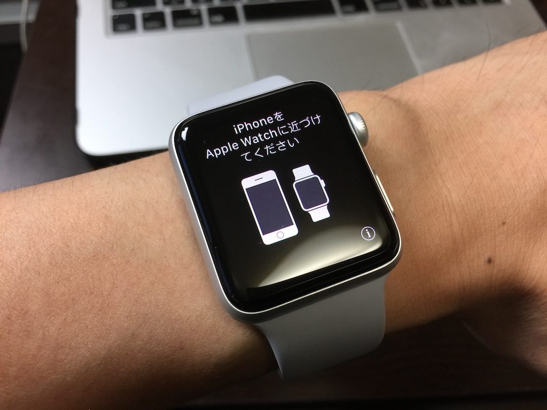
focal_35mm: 29
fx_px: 458
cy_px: 205
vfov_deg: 48.2
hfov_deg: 61.7
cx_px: 274
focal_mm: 4.15
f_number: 2.2
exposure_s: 1/33
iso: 64
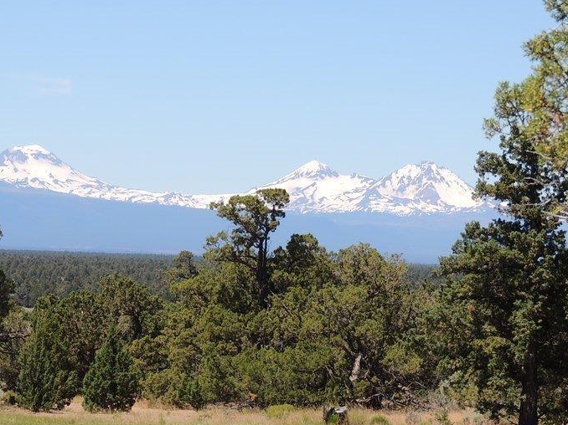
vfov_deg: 7.3
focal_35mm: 204
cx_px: 226
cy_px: 249
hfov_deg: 9.7
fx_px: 3346
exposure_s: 1/640
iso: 100
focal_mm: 24
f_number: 4.3
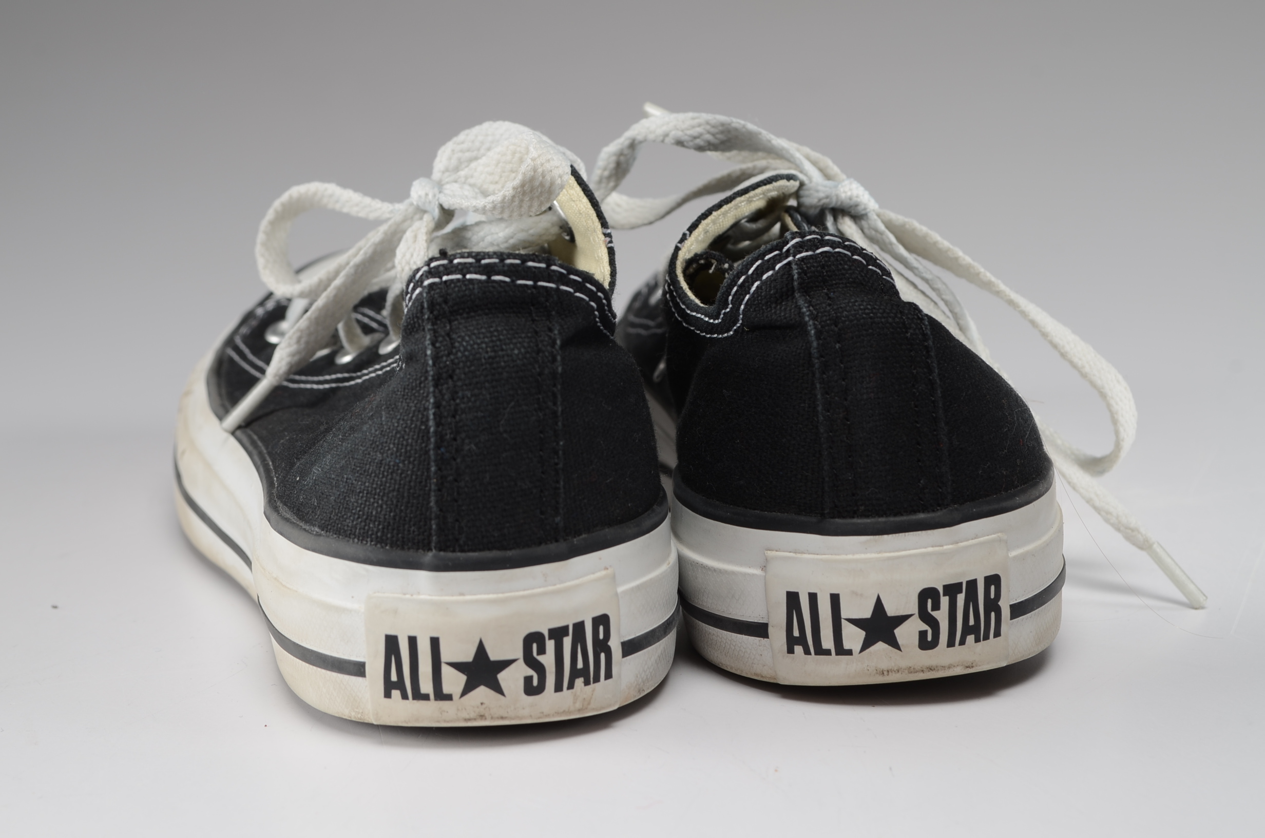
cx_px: 632
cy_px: 419
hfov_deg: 29.9
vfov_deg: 20.1
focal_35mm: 68
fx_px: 2367
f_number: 9
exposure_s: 1/80
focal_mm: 45
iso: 100
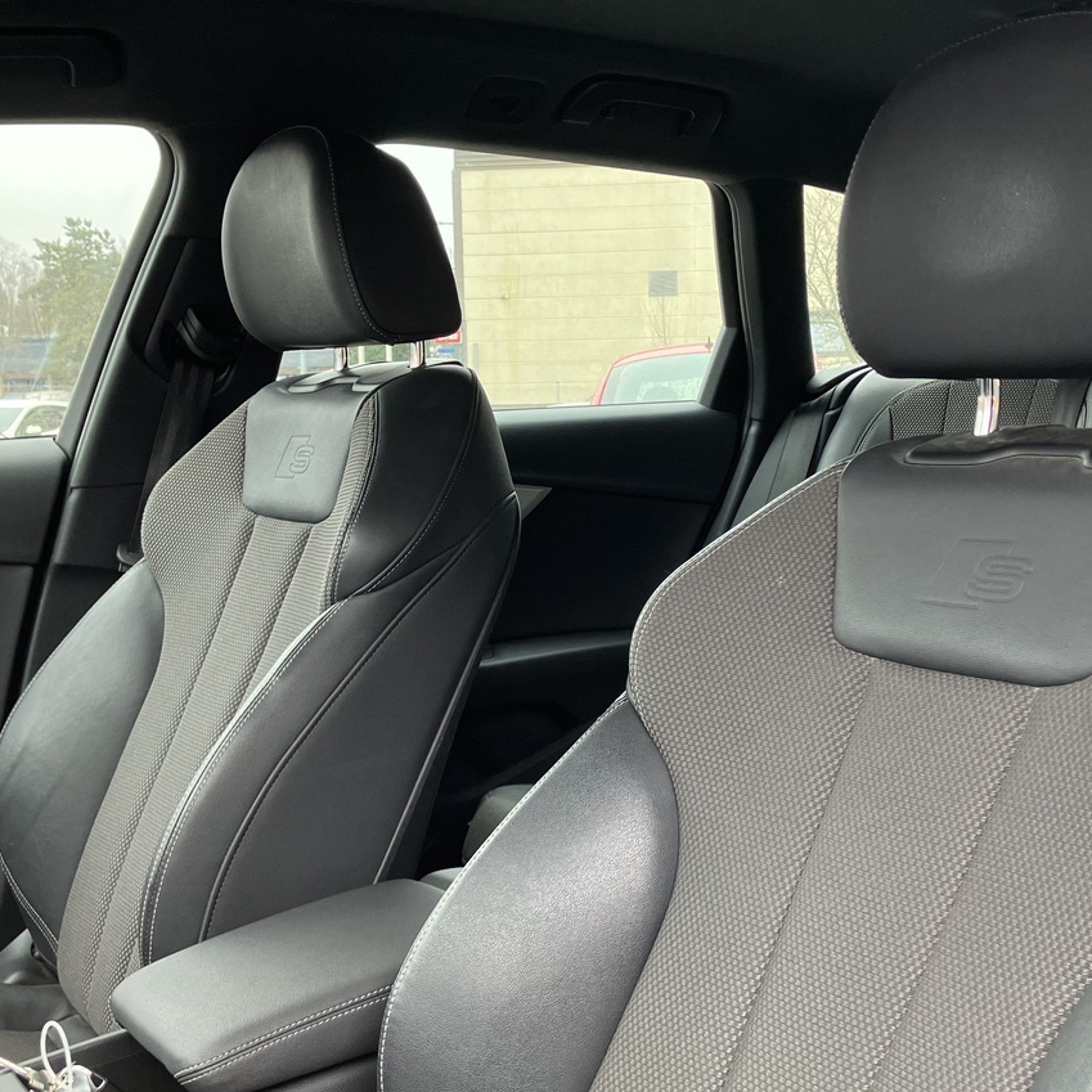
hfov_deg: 40.0
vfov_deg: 40.0
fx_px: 1499
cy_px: 578
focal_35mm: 42
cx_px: 571
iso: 80
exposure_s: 1/110
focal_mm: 3.99
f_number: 1.8
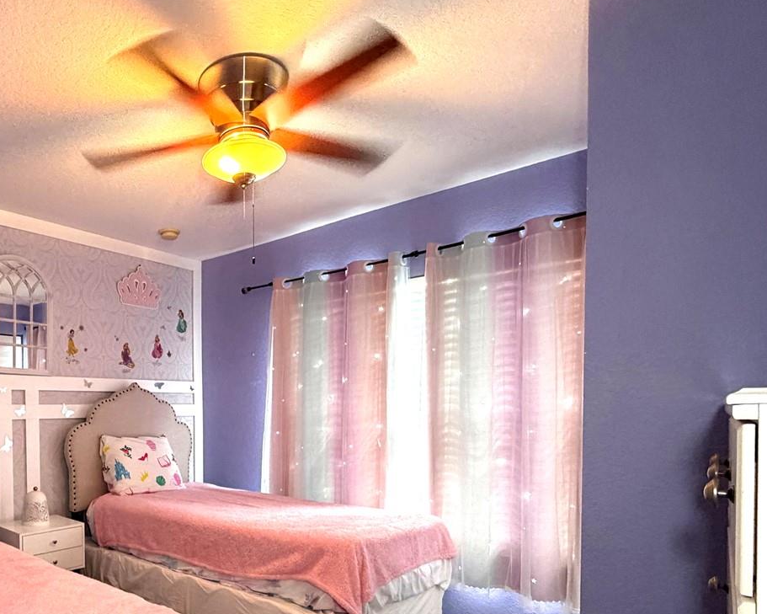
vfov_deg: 57.1
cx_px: 182
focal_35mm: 24
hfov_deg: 65.5
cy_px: 424
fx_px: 545
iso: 400
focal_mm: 2.2
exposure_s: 1/60
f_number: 2.2
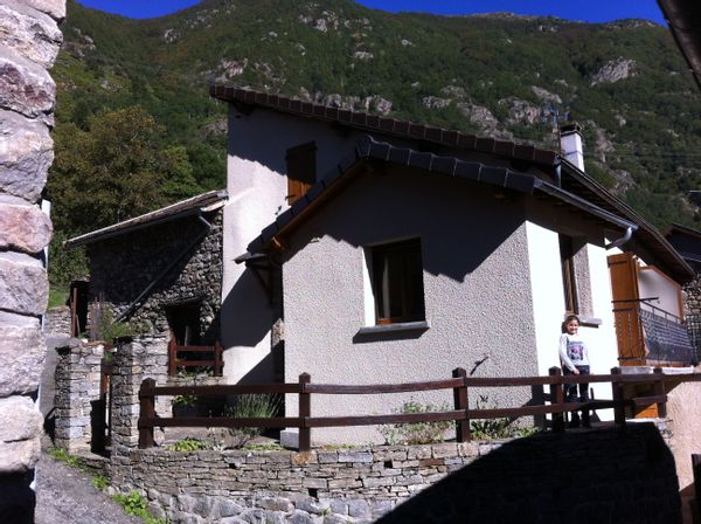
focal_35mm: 35
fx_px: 708
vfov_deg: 40.6
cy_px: 262
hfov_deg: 52.7
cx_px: 350
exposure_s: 1/1170
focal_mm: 3.85
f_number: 2.8
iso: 80
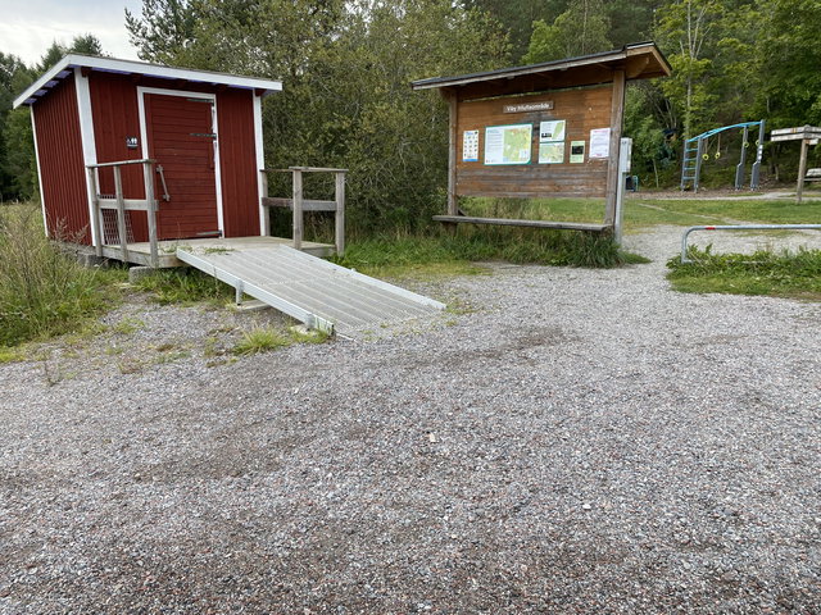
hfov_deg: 67.3
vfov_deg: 53.1
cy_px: 308
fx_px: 617
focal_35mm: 26
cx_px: 410
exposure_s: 1/719
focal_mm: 4.25
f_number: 1.8
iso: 32
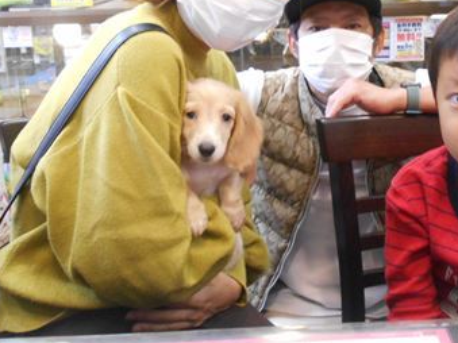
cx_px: 305
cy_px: 72
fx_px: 608
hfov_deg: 40.7
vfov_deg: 30.8
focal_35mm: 46
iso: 400
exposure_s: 1/20
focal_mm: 4.6
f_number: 3.2
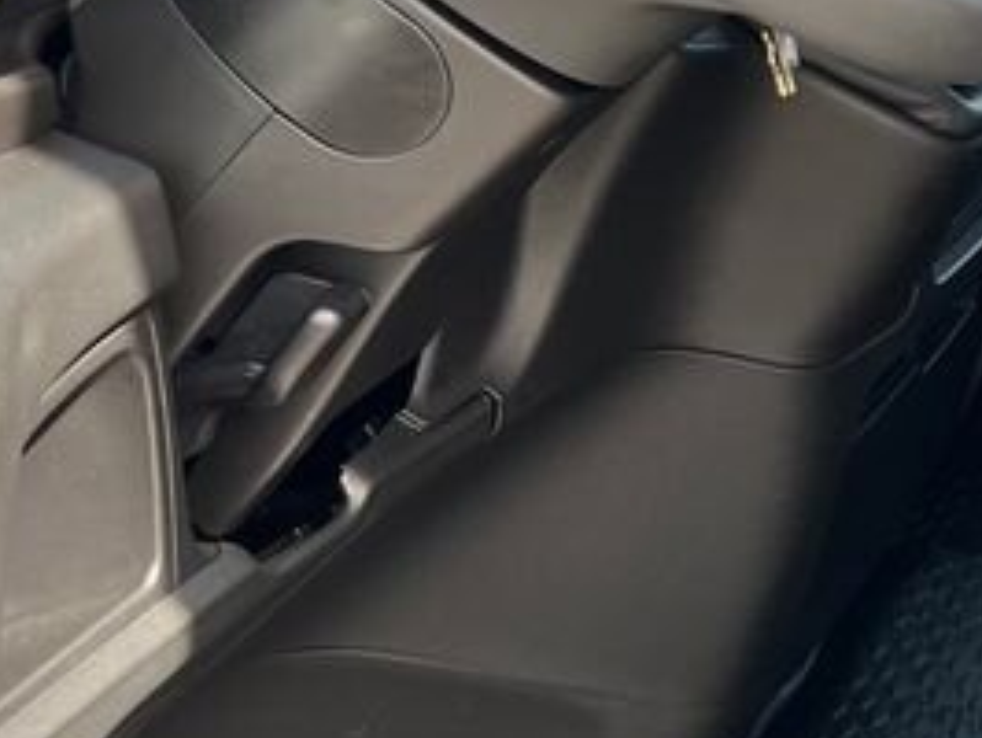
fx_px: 2839
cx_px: 1573
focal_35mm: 100
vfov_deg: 14.8
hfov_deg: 17.2
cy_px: 376
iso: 50
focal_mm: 5.1
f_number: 1.6
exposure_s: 1/143
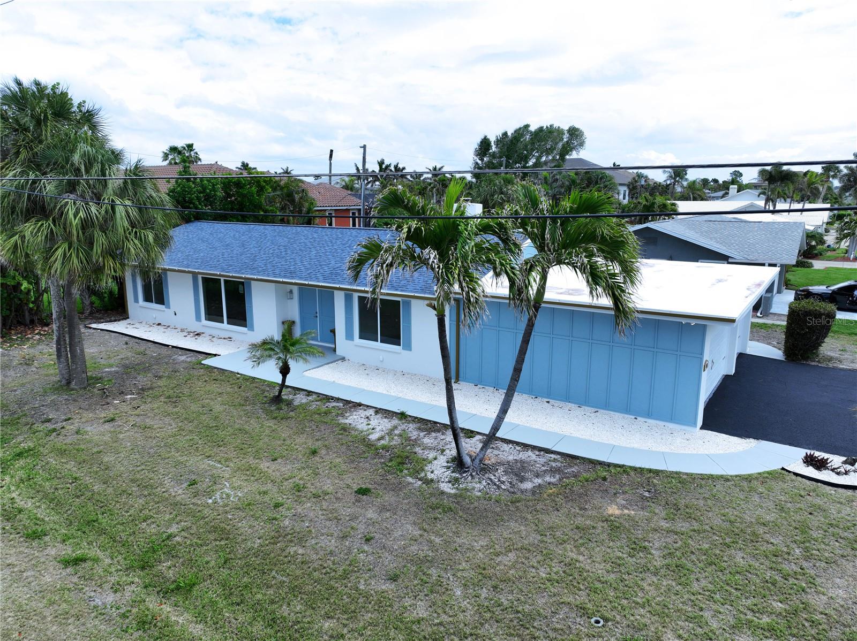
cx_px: 428
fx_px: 594
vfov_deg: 56.8
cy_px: 320
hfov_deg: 71.6
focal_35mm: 24
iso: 100
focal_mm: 12.29
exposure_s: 1/320
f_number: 3.2
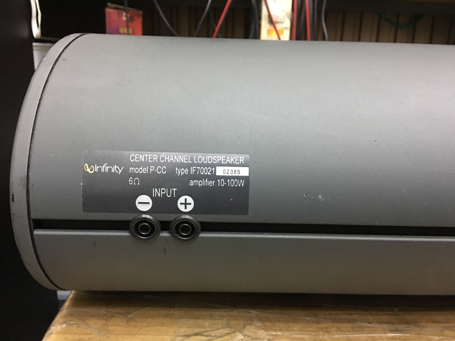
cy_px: 170
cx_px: 228
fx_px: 381
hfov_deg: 61.7
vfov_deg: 48.2
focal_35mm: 29
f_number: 2.2
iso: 80
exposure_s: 1/10
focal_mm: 4.15
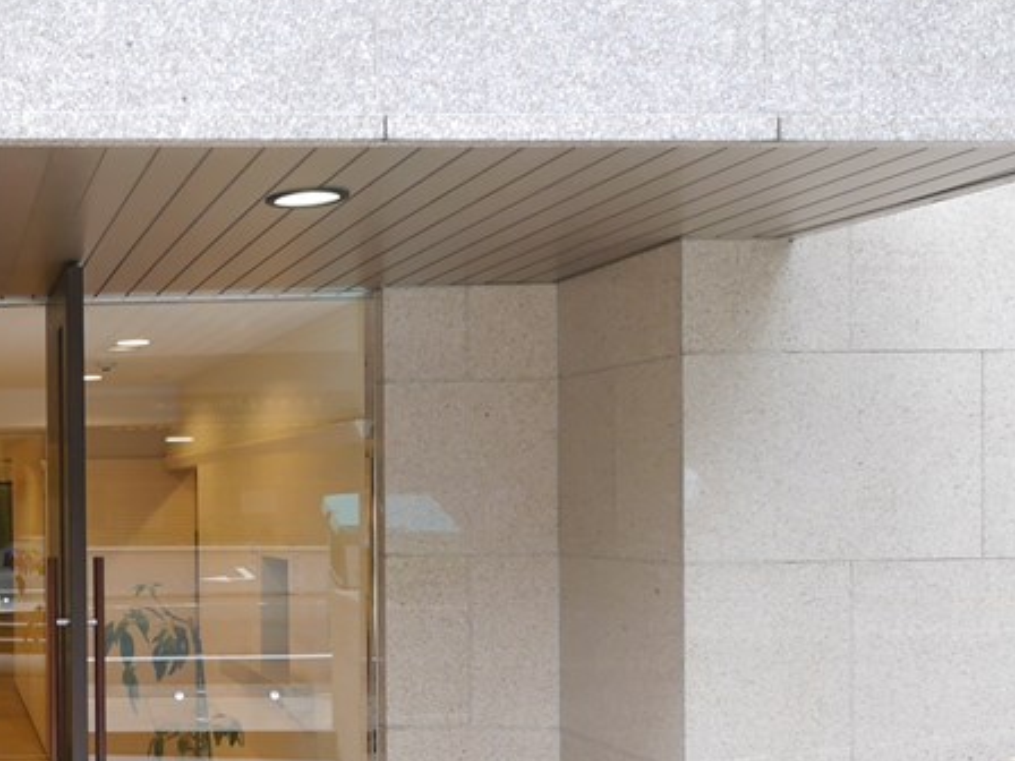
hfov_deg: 37.8
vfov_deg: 35.6
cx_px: -136
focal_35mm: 40
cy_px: 512
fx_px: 1173
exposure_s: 1/60
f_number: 4
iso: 320
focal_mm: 7
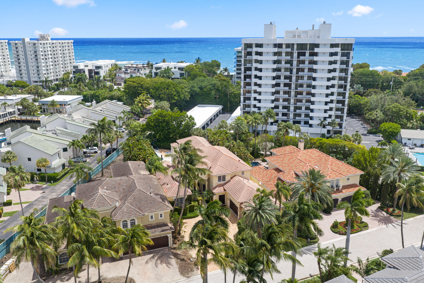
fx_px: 330
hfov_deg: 65.5
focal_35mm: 28
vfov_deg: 46.4
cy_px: 142
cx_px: 212
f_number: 5
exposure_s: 1/160
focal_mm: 14.45
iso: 100
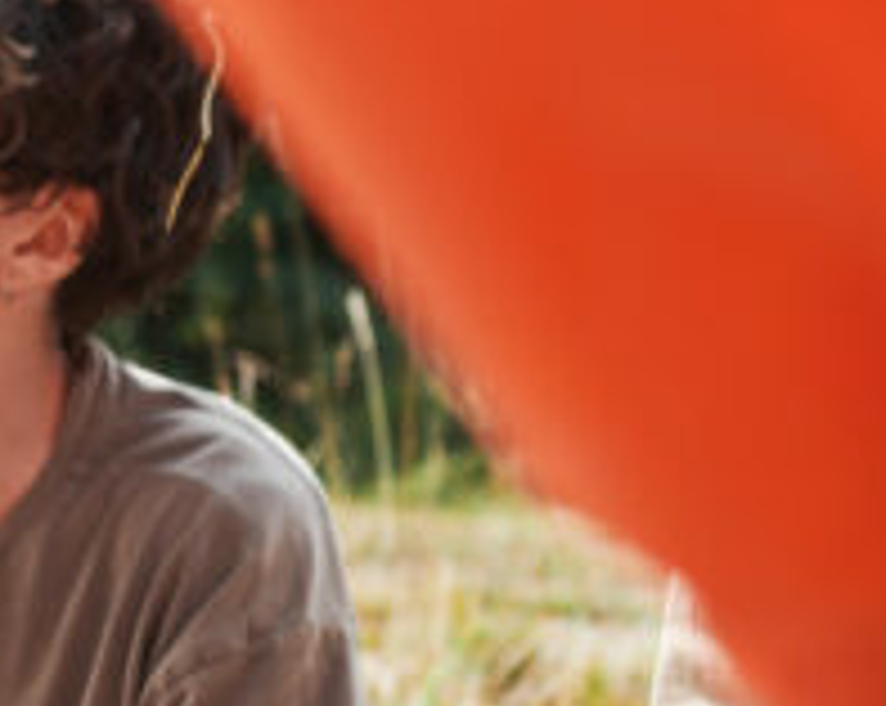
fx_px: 4477
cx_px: -1300
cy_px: 1059
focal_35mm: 171
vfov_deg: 8.8
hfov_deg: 9.8
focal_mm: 35
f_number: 4
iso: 160
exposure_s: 1/640
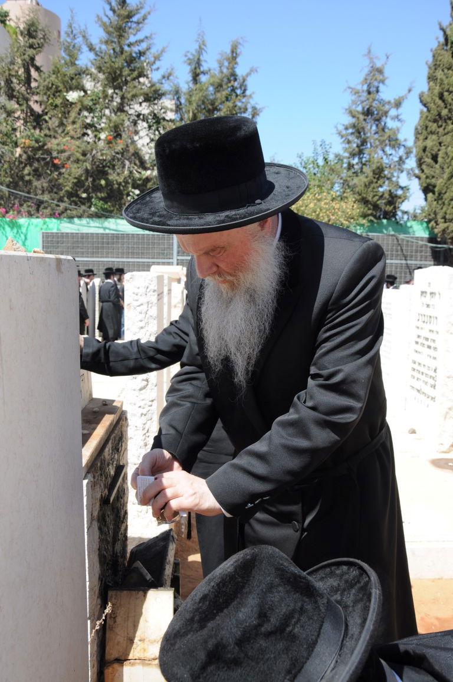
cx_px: 226
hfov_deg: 41.6
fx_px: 596
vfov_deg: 59.5
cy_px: 341
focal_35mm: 32
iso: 200
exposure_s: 1/250
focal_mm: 21
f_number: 8
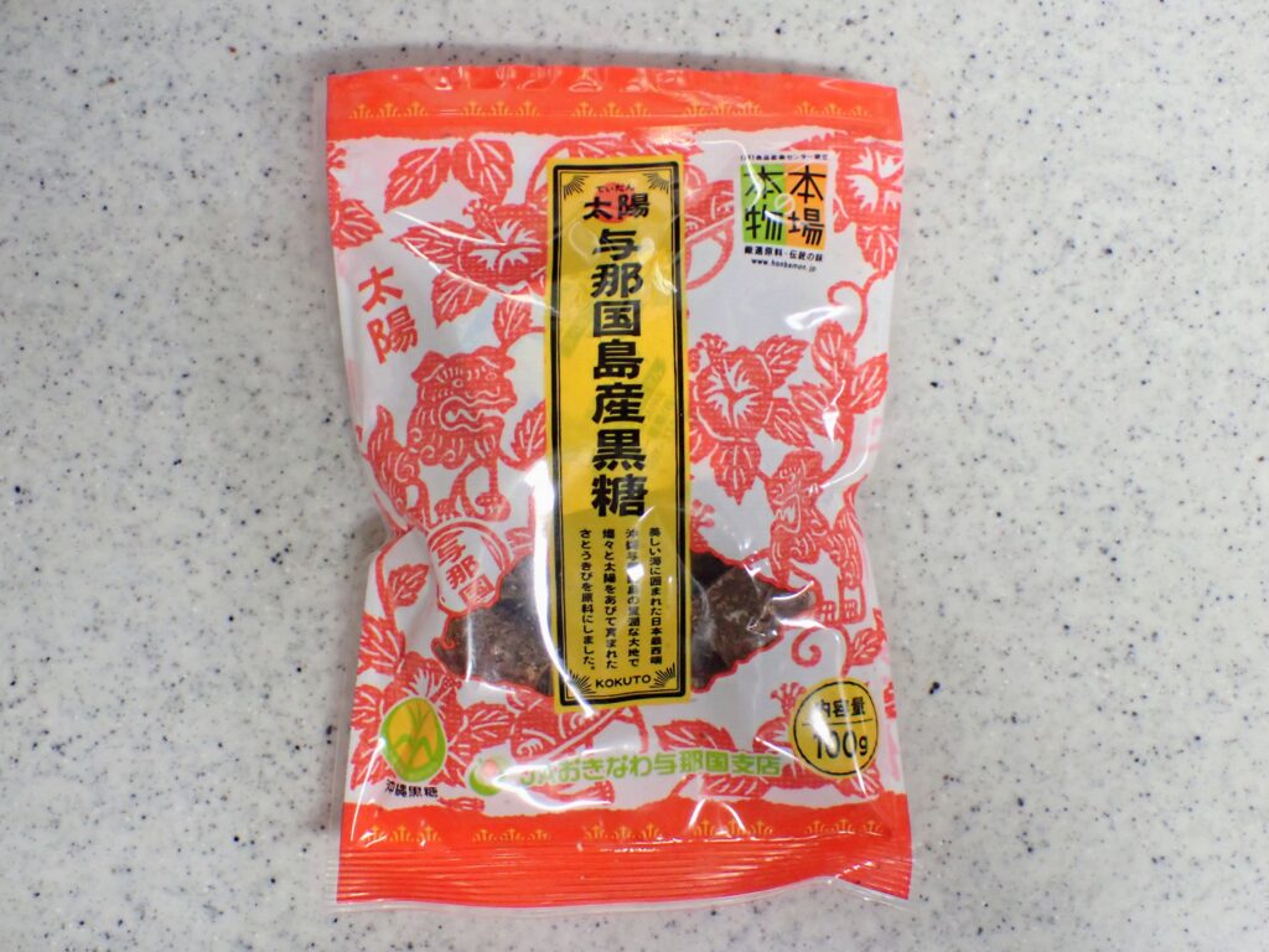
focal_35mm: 44
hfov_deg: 42.9
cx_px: 634
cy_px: 476
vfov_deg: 32.9
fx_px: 1613
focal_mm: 7.84
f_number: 2.9
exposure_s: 1/40
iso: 1000
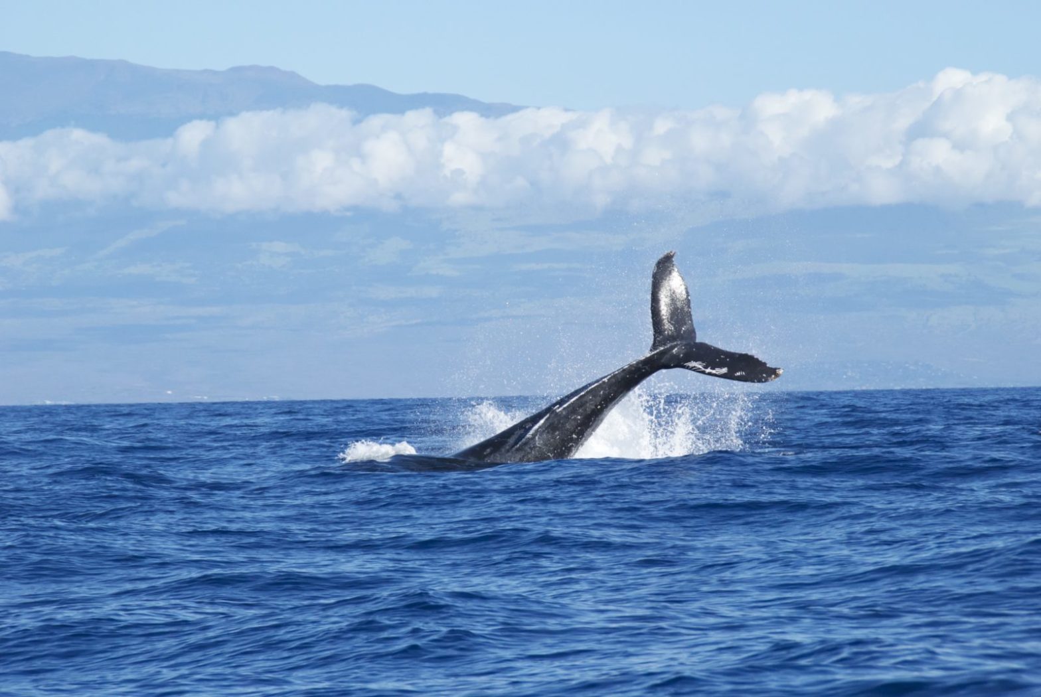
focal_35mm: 225
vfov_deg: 6.1
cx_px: 520
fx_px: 6515
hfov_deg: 9.1
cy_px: 348
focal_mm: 150
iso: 800
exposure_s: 1/1250
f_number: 11
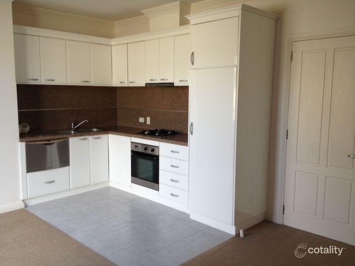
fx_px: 359
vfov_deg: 40.7
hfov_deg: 52.6
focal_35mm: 35
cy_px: 133
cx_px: 178
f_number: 2.4
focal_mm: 4.28
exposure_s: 1/60
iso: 50
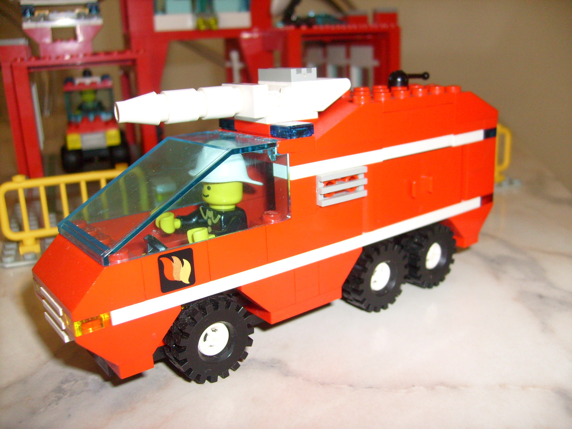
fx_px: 578
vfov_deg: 40.7
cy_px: 214
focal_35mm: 35
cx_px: 286
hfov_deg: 52.6
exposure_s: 1/45
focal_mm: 5.8
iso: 100
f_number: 2.8
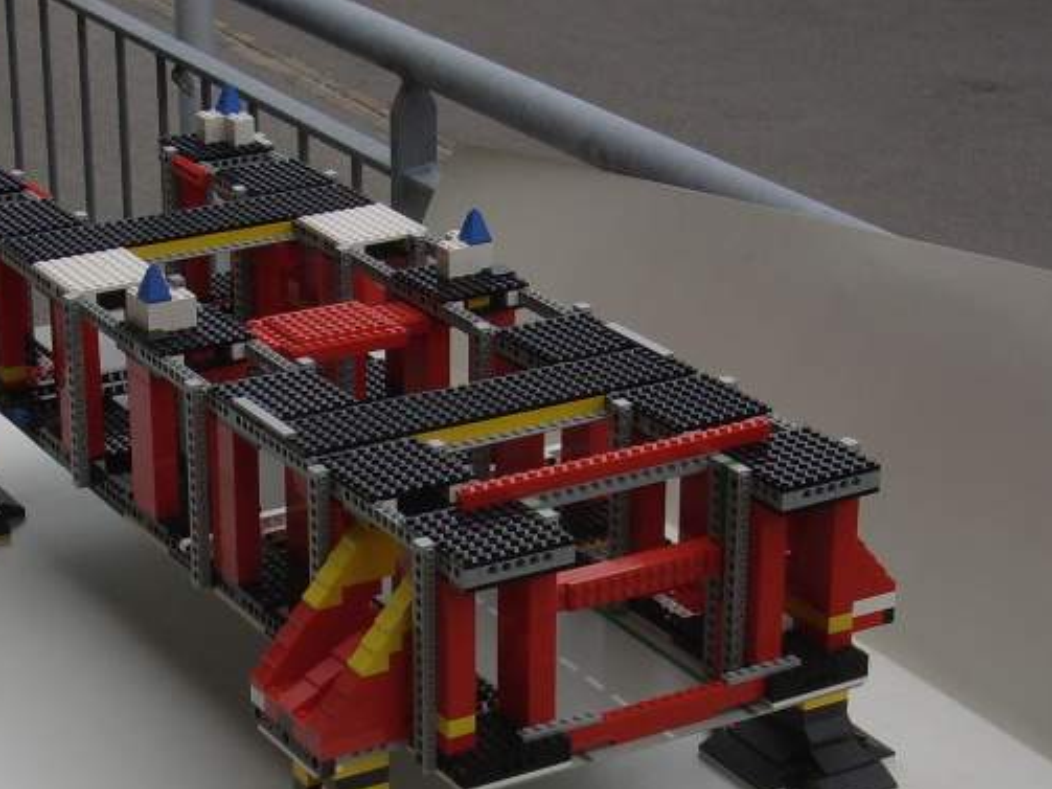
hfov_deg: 27.7
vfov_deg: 21.0
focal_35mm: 70
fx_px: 2127
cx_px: 406
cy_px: 458
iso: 71
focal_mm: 8.4
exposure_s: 1/648
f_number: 4.8
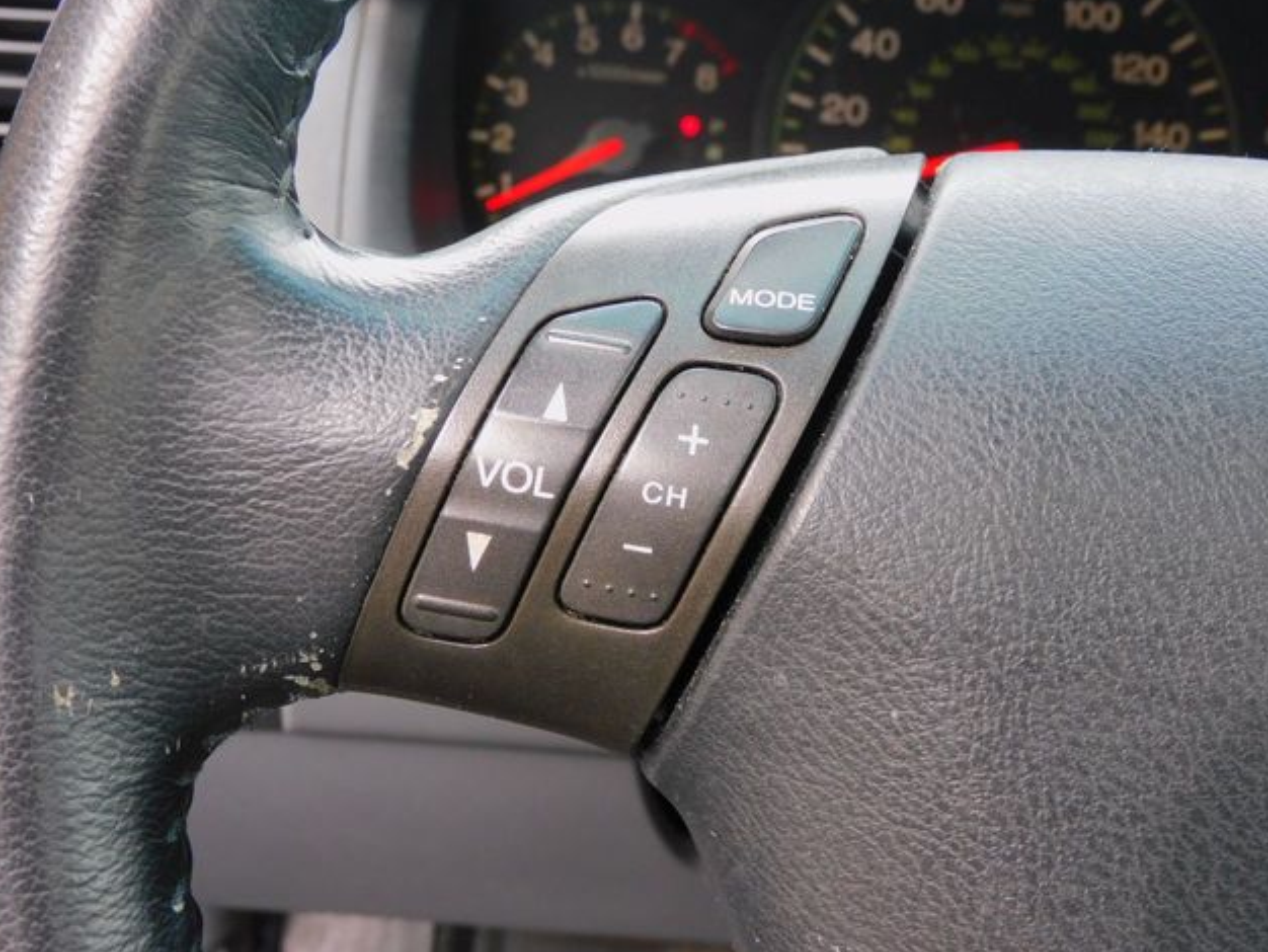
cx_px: 630
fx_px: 1686
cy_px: 472
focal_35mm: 46
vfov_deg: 31.5
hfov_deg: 41.2
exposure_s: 1/40
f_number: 4
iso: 125
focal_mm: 8.1
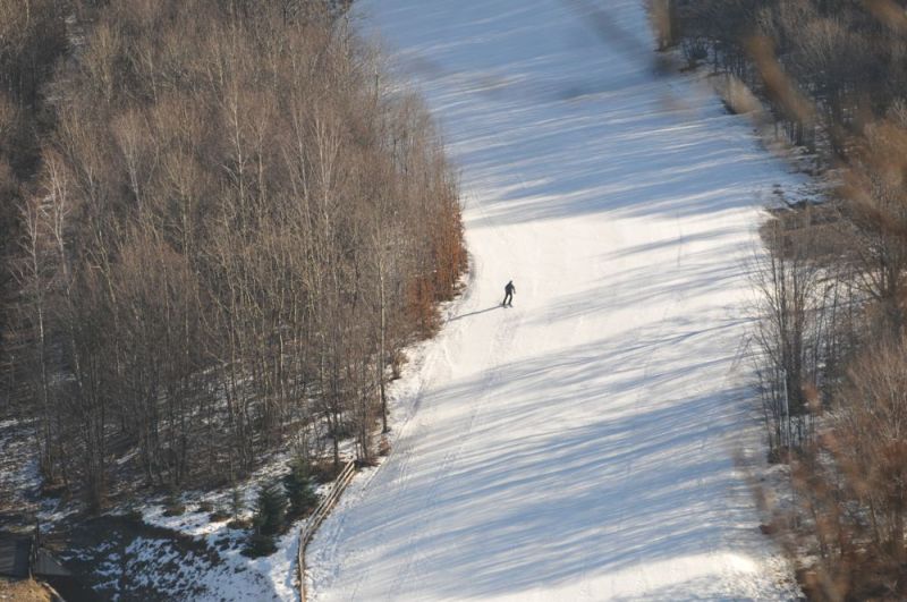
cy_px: 301
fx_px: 7925
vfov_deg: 4.4
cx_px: 454
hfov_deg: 6.6
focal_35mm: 315
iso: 200
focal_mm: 210
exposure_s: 1/800
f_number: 5.6
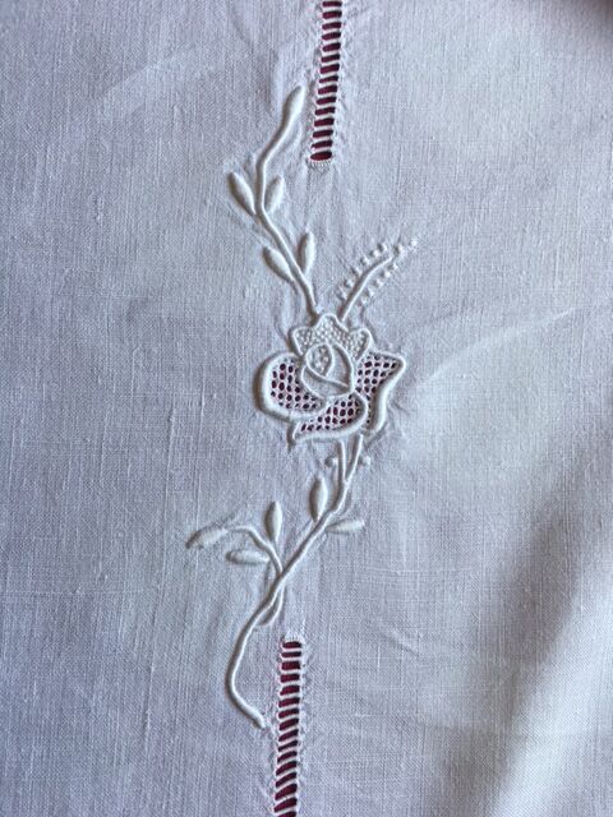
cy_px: 408
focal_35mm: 29
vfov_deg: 61.7
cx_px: 306
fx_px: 685
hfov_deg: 48.2
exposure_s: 1/100
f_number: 2.2
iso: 32
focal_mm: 4.15
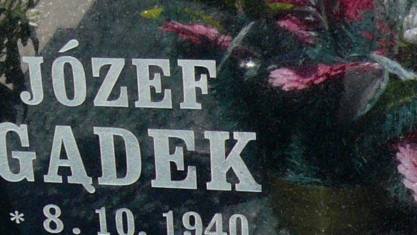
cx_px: 60
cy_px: 212
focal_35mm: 120
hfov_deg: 17.6
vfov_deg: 10.1
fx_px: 1327
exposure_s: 1/250
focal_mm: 4.7
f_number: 2.8
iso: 100
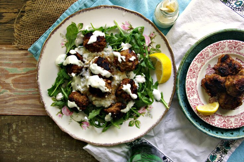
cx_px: 122
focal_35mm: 36
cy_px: 81
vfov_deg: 36.8
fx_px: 244
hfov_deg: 53.2
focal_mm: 24.38
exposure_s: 1/20
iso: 200
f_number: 5
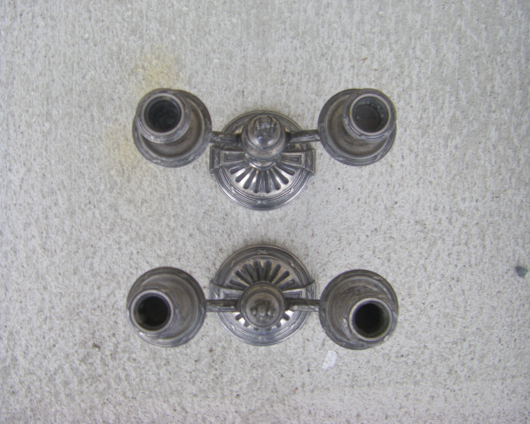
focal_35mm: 40
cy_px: 214
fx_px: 627
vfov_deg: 37.3
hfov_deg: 45.8
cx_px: 262
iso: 64
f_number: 3.5
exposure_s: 1/125
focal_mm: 6.3
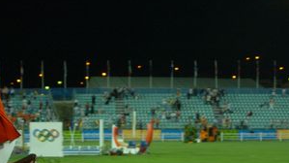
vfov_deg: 12.6
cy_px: 193
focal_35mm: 94
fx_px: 720
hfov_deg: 22.6
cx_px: 100
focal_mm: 28
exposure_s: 1/250
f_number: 3.5
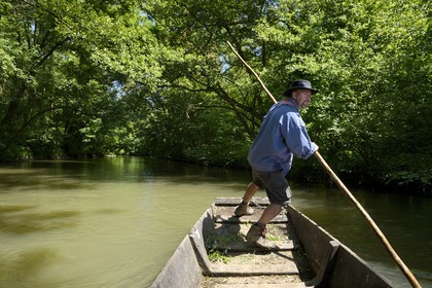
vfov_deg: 53.1
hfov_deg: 73.7
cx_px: 216
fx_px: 288
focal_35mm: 24
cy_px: 144
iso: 400
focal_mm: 24
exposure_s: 1/250
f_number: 9
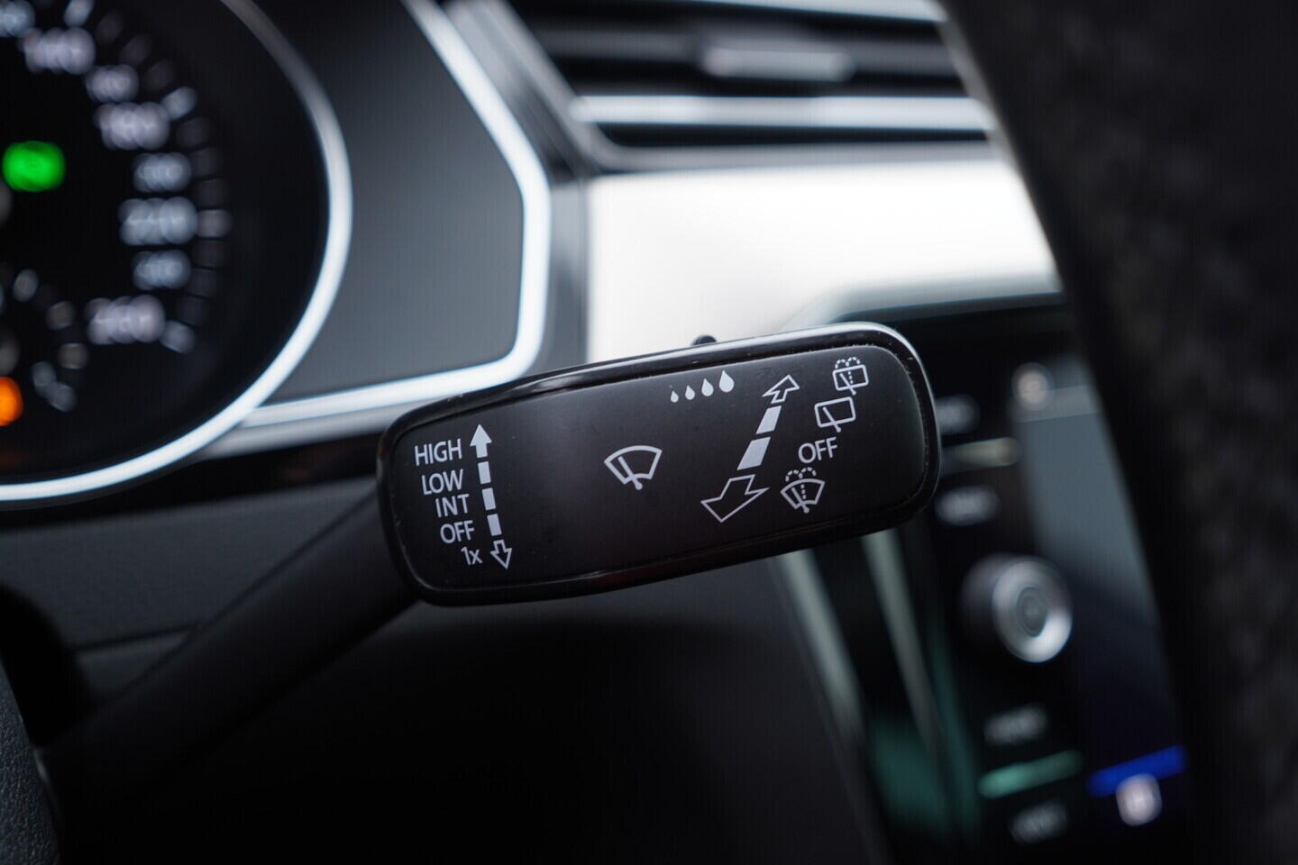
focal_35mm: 36
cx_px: 649
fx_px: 1298
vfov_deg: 36.9
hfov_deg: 53.1
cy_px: 432
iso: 200
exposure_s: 1/40
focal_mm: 24
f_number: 2.8
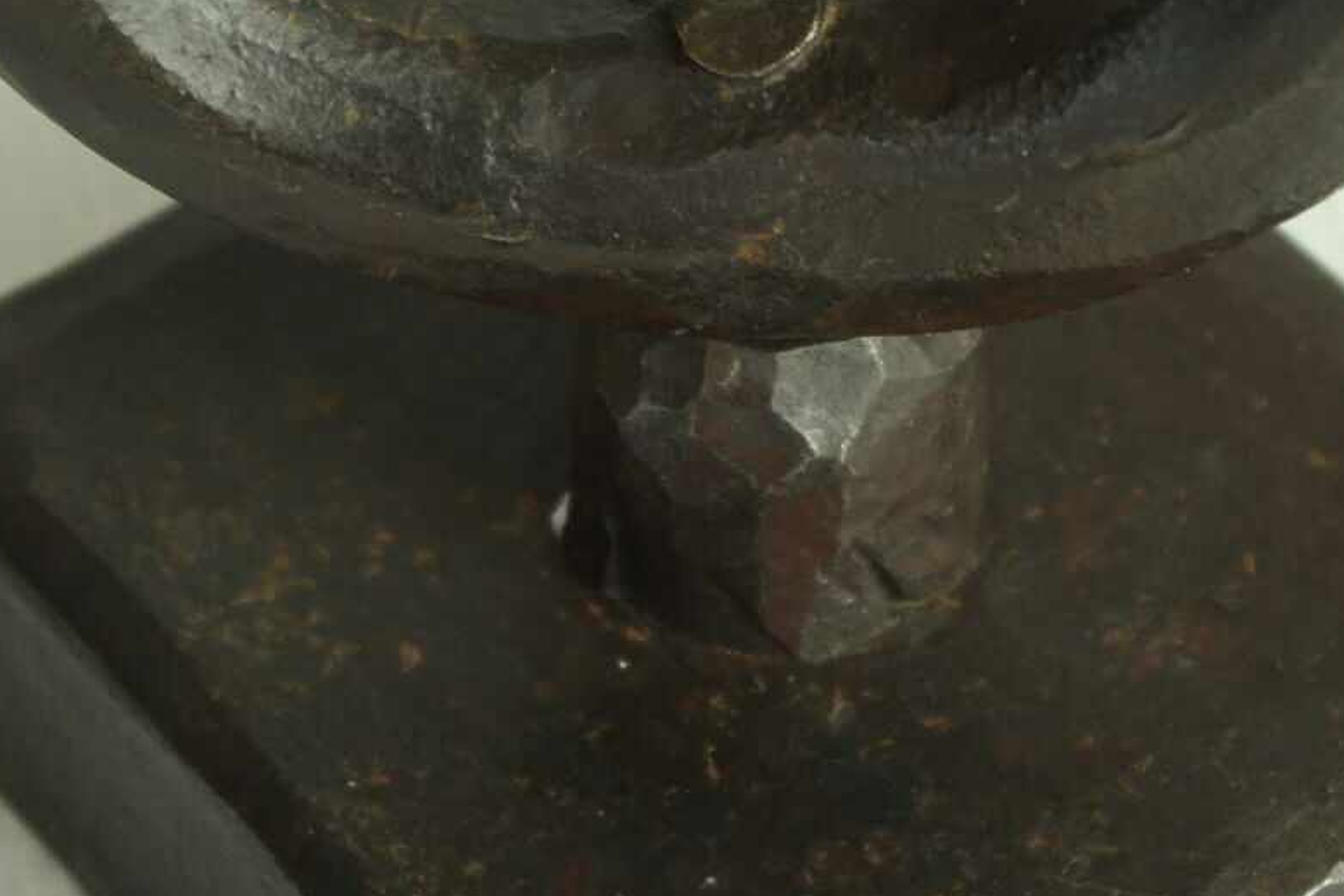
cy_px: 74
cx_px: 786
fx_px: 6385
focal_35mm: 171
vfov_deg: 8.0
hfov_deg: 12.0
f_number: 5.6
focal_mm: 50
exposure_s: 1/30
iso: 400
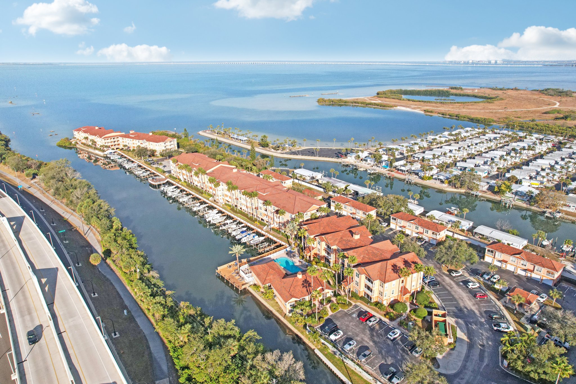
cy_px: 192
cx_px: 288
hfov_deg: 78.6
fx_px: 352
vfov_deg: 57.2
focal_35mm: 22
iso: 400
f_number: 2.8
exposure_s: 1/1600
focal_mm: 8.4
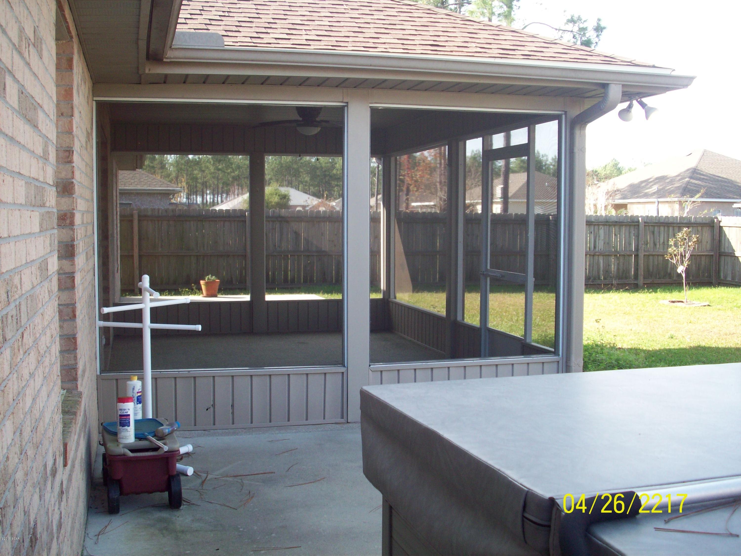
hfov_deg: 50.1
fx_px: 792
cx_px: 370
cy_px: 278
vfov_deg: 38.7
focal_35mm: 37
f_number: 2.8
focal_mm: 6.2
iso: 80
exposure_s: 1/174
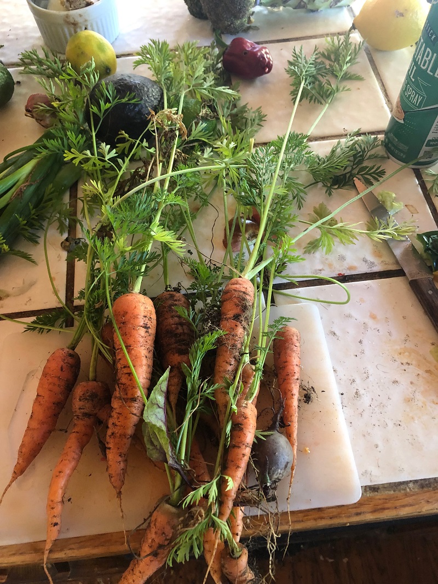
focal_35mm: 28
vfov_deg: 63.4
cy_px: 292
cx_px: 219
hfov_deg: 49.8
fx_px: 472
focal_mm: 3.99
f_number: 1.8
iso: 100
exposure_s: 1/12
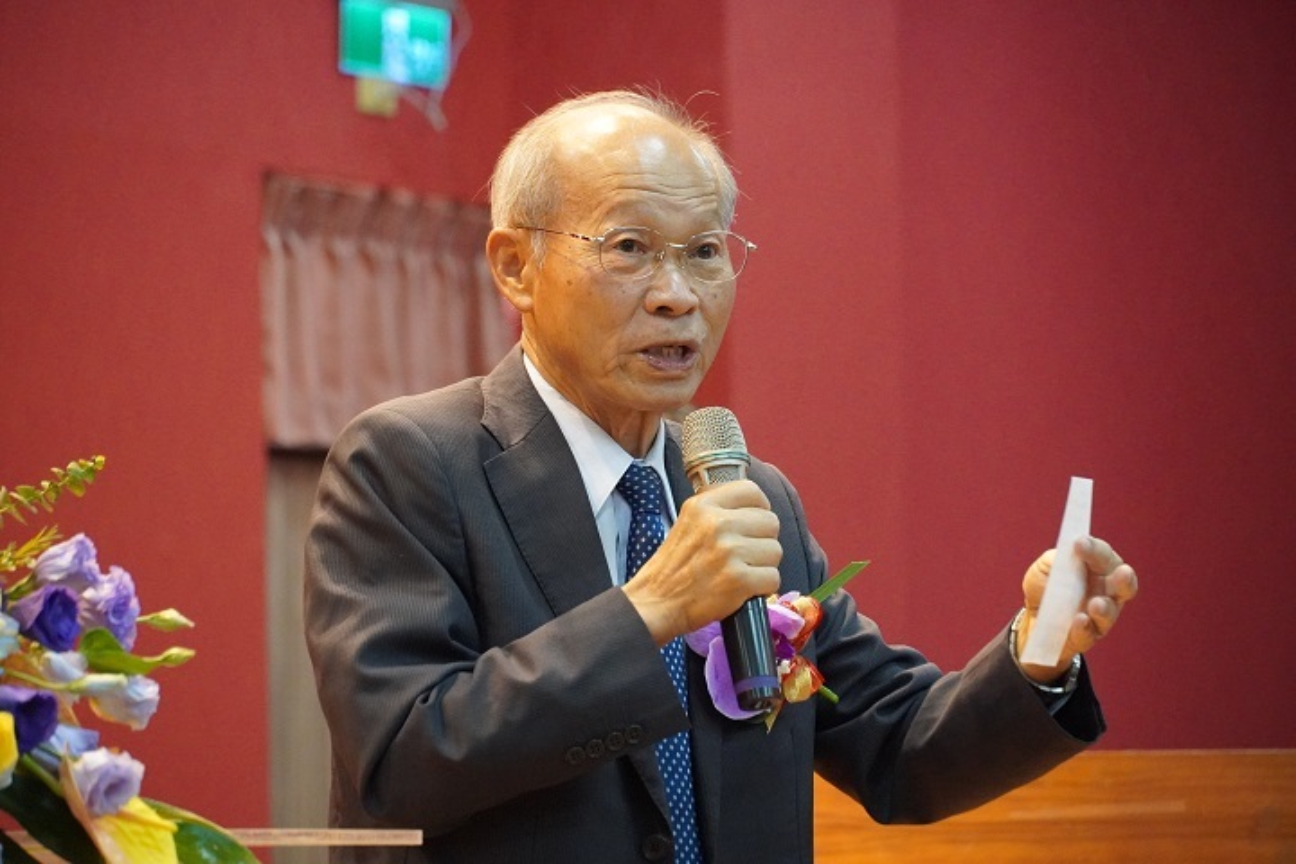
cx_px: 648
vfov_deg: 6.8
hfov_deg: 10.2
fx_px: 7289
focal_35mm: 202
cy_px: 432
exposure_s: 1/100
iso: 6400
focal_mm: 135
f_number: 5.6
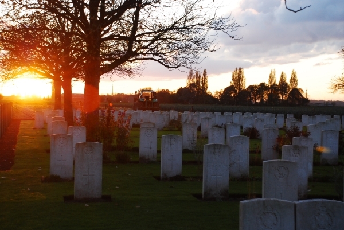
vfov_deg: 19.0
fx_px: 688
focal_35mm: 72
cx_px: 172
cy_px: 115
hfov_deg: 28.1
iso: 800
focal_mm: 48
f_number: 7.1
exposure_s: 1/200
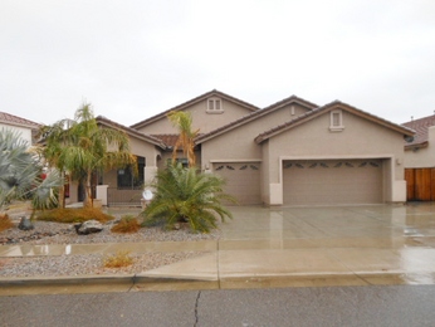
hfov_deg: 69.4
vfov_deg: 54.9
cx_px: 218
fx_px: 314
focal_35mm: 25
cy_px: 164
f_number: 3.2
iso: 80
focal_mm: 4.5
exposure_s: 1/125
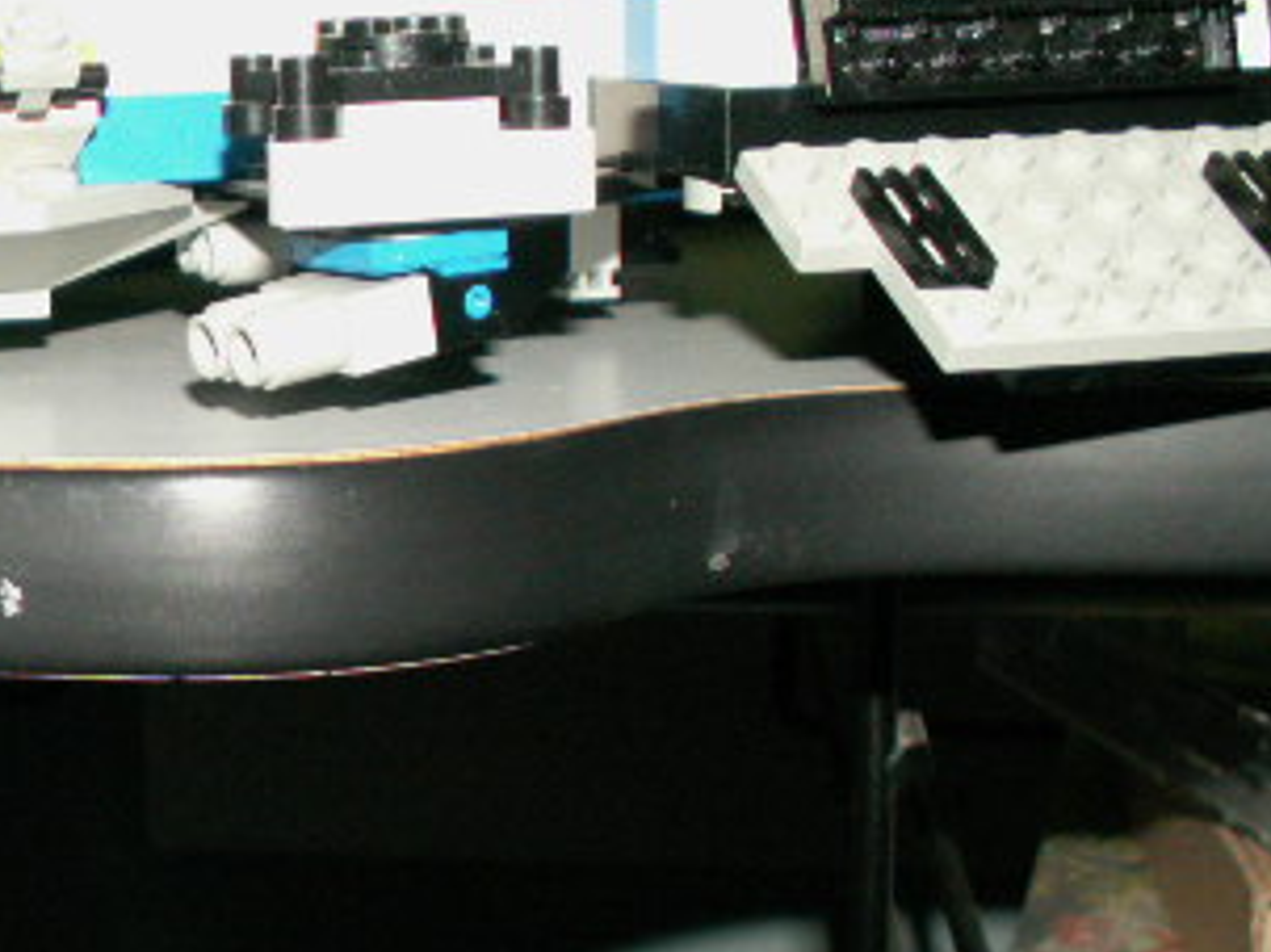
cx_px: 164
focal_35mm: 74
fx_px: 2716
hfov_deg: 25.6
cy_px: 185
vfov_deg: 19.7
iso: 160
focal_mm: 5.86
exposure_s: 1/40
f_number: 2.8
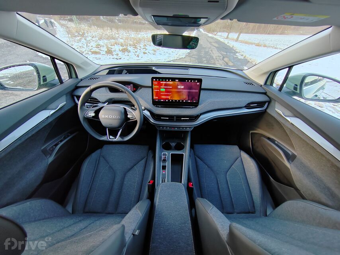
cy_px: 128
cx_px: 170
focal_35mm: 13
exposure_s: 1/50
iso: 100
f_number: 2.2
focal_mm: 2.16
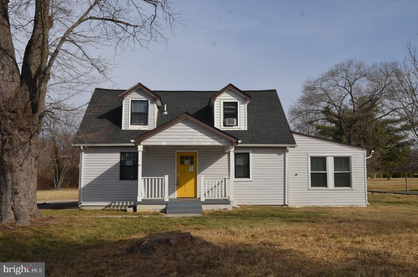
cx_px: 209
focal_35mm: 36
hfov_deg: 53.2
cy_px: 138
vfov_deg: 36.7
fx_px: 417
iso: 100
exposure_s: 1/250
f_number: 10
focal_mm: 24
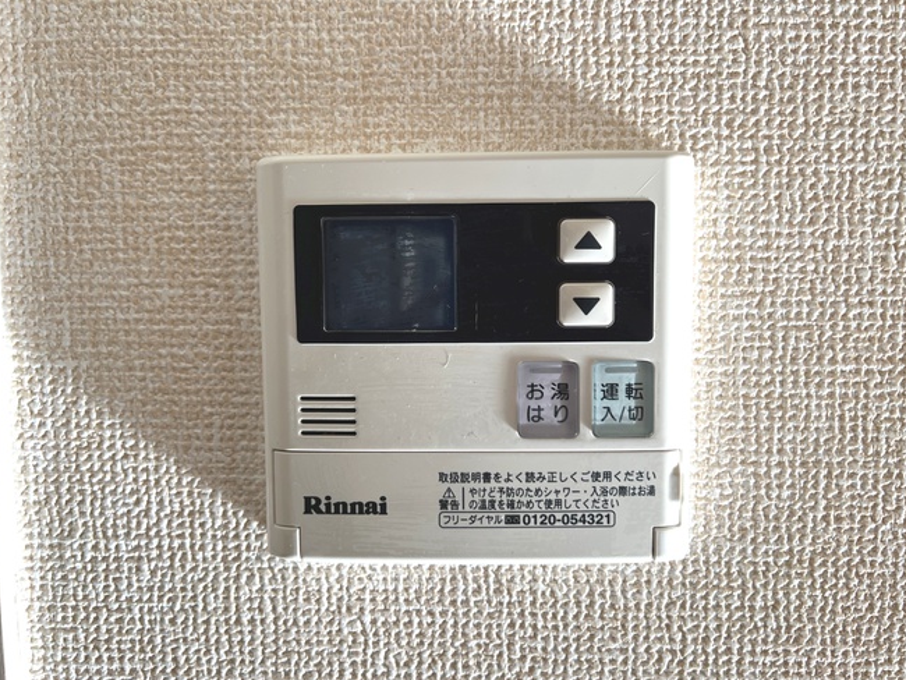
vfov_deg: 49.8
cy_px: 352
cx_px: 467
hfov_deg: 63.4
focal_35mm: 28
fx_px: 733
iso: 50
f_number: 1.5
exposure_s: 1/309
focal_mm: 5.7
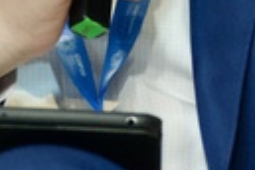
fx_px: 10504
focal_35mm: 1483
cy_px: -290
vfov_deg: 0.9
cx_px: 342
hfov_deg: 1.4
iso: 2000
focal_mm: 240
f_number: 5.6
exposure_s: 1/400
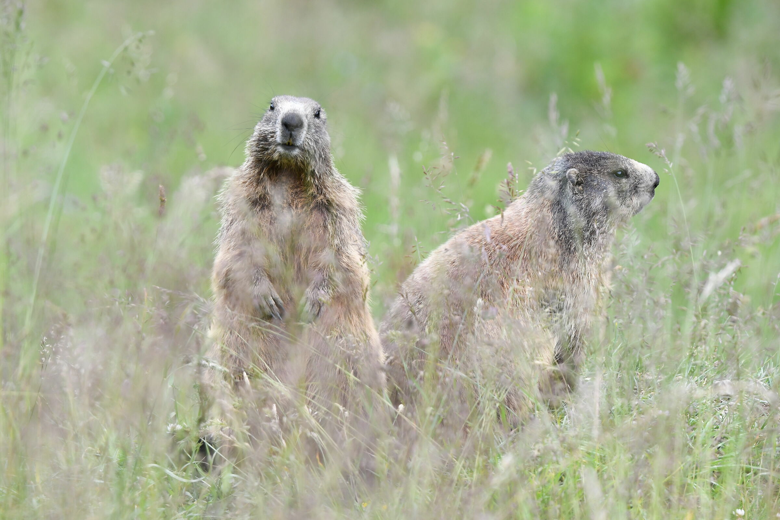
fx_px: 16249
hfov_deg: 2.7
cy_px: 260
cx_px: 390
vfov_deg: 1.8
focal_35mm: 750
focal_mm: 500
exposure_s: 1/500
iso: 800
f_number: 7.1
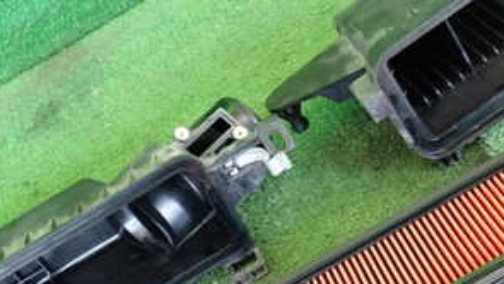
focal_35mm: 71
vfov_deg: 17.0
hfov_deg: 29.7
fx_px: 949
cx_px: 275
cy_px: 139
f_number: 2.4
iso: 800
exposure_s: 1/125
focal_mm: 5.79
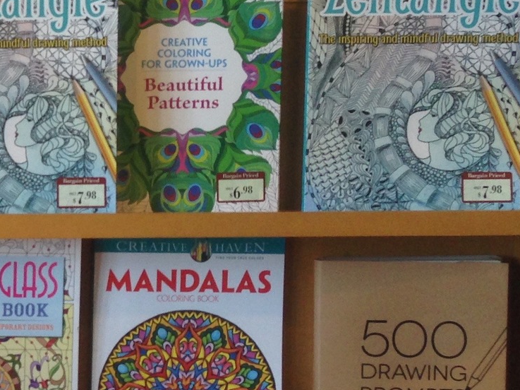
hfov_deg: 16.3
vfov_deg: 13.2
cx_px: -226
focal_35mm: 112
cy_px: 217
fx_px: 1682
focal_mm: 4.12
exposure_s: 1/30
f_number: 2.4
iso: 50
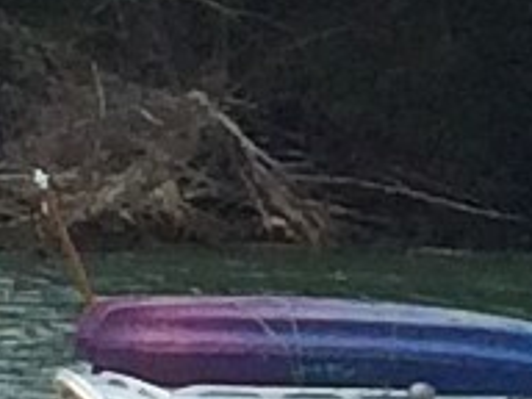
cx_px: 745
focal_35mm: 185
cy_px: 148
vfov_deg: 8.0
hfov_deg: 10.4
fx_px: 2843
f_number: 2.2
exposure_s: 1/5128
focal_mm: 4.15
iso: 32
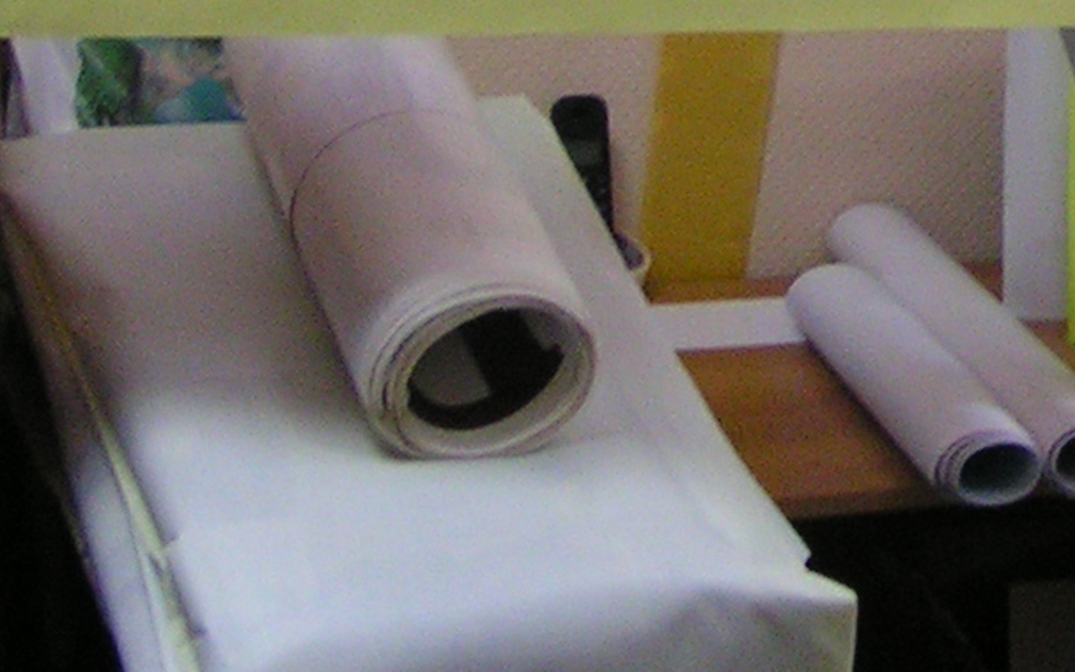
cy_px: -351
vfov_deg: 9.4
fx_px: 3983
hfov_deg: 14.9
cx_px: 1247
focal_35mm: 136
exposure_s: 1/40
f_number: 2.8
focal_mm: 5.8
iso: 125
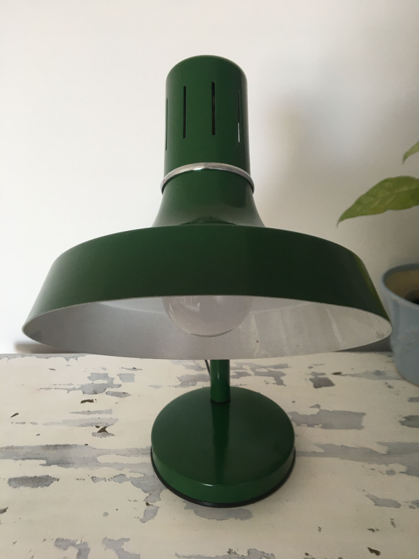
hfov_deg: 48.2
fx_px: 468
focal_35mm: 29
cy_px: 280
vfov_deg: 61.7
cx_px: 210
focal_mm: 4.15
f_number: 2.2
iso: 40
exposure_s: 1/33
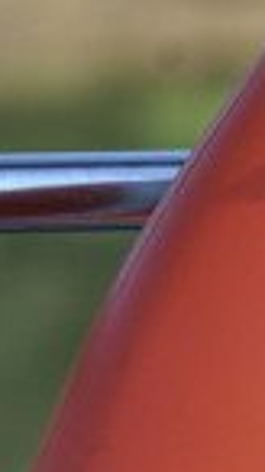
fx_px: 12106
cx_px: 66
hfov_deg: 1.3
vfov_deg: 2.2
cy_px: 74
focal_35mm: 968
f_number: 8
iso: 200
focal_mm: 120
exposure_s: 1/250
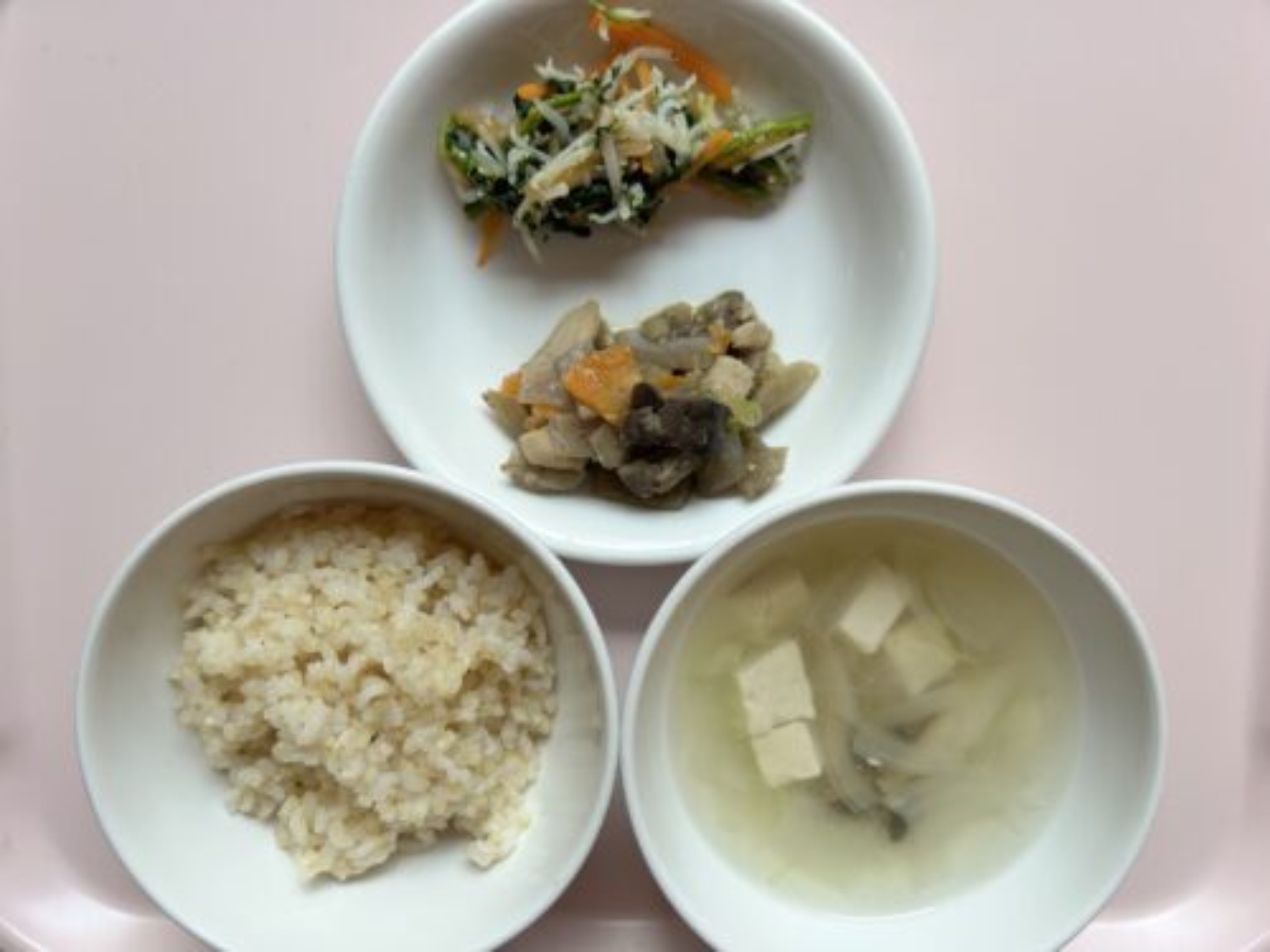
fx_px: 954
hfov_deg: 67.3
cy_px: 476
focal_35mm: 26
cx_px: 635
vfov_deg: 53.1
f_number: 1.5
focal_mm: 5.7
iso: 50
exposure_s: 1/687
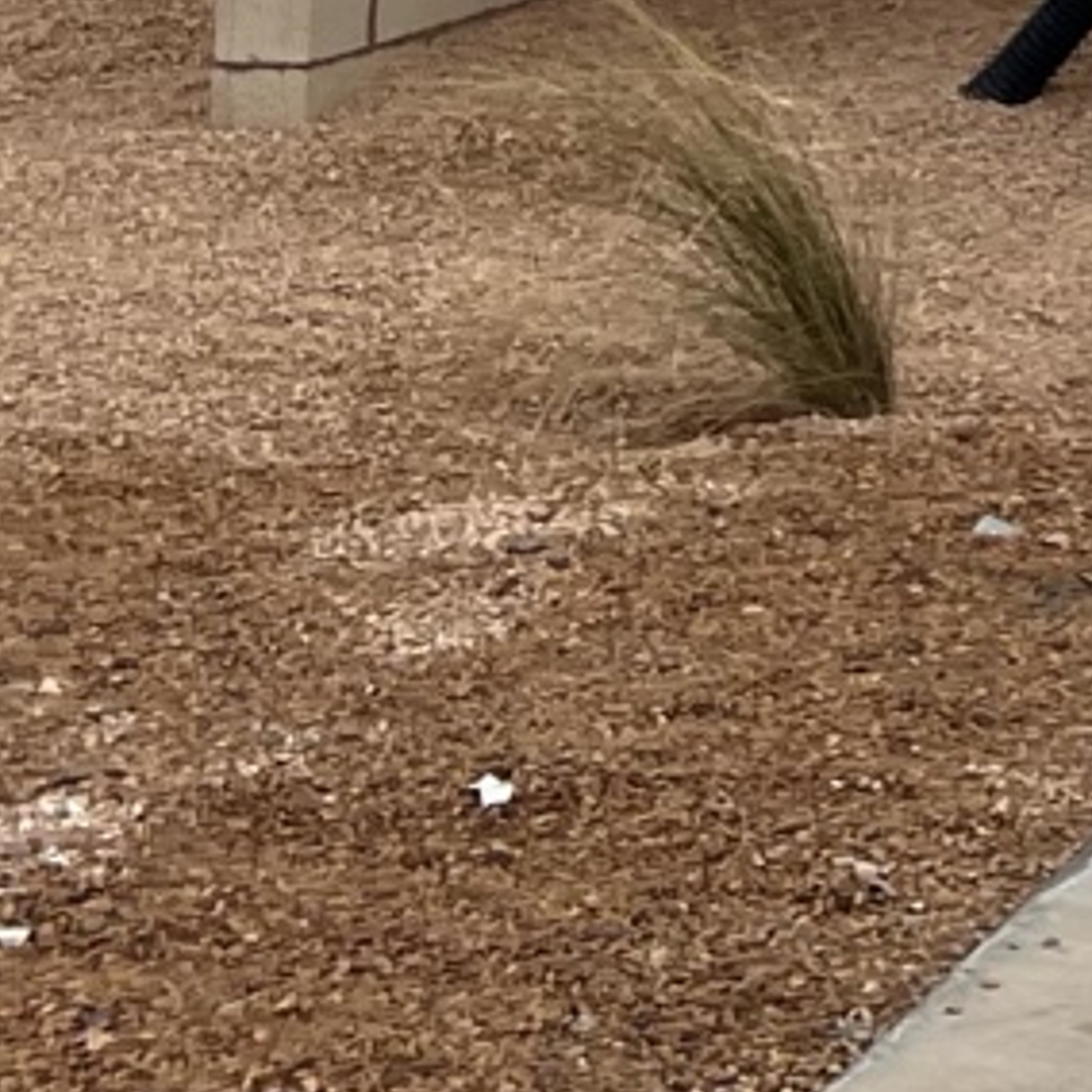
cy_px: -881
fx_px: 5818
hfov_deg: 9.0
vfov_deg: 10.1
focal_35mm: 163
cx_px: 3091
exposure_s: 1/1252
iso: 50
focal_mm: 5.7
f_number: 1.5
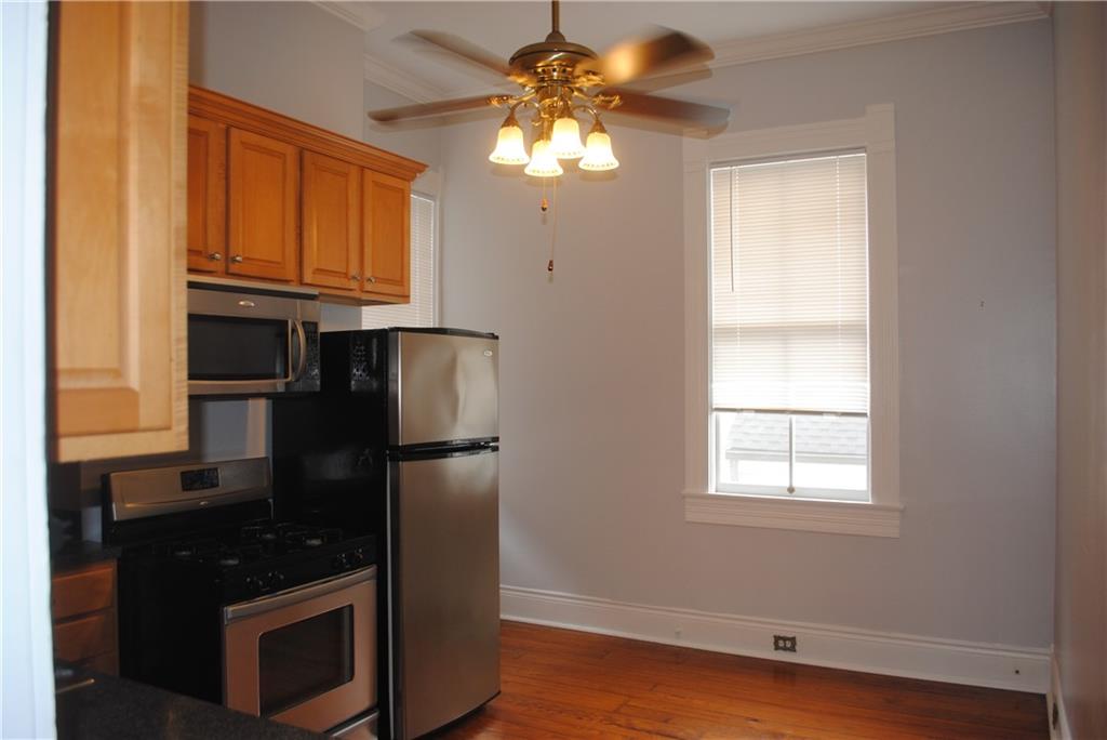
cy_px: 370
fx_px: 831
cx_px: 554
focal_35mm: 27
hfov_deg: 67.4
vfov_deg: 48.0
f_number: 3.5
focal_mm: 18
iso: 200
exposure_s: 1/60
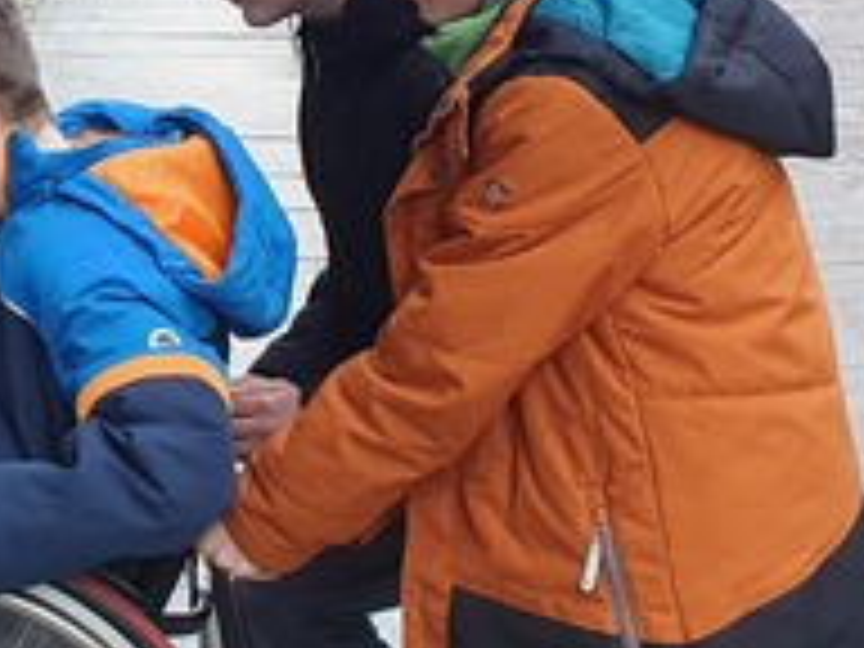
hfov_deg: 18.8
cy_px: 421
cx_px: -106
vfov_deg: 14.8
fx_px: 2496
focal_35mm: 100
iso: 200
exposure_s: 1/100
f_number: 2.4
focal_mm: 4.32
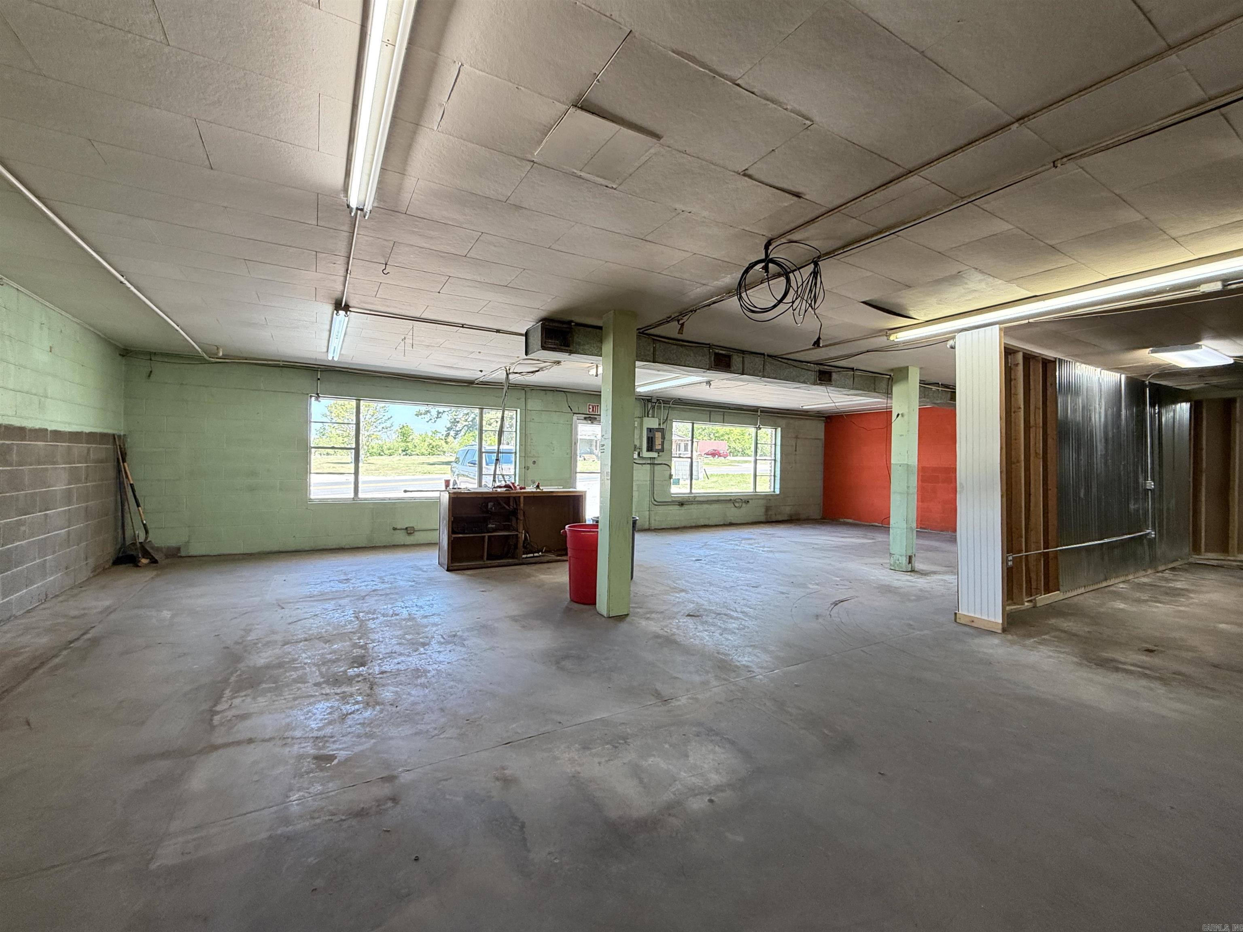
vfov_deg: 85.7
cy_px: 466
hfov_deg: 102.1
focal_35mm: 14
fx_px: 503
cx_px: 622
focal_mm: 2.22
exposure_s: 1/60
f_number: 2.2
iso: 200
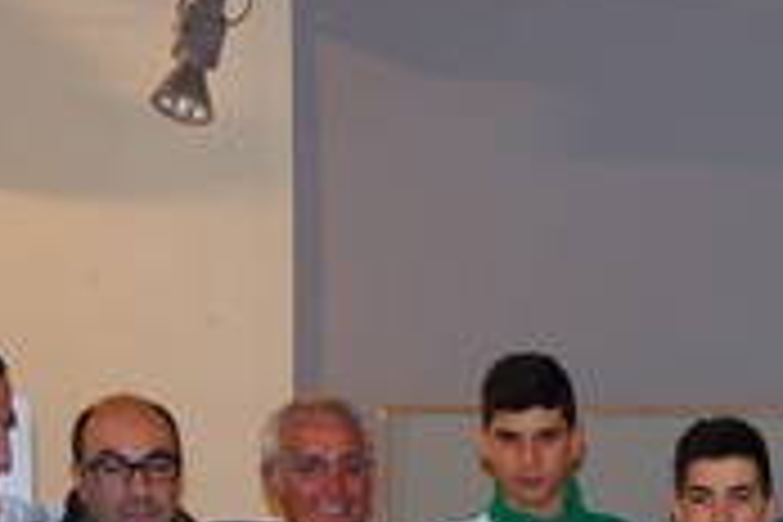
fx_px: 2066
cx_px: 796
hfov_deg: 20.7
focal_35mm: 95
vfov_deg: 13.9
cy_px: 655
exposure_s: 1/160
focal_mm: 20
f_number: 4
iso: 800
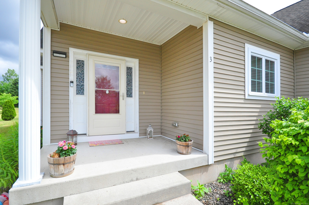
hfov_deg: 95.1
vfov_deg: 71.9
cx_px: 154
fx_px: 141
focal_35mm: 16
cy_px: 102
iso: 800
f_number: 7.1
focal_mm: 11
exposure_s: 1/1000
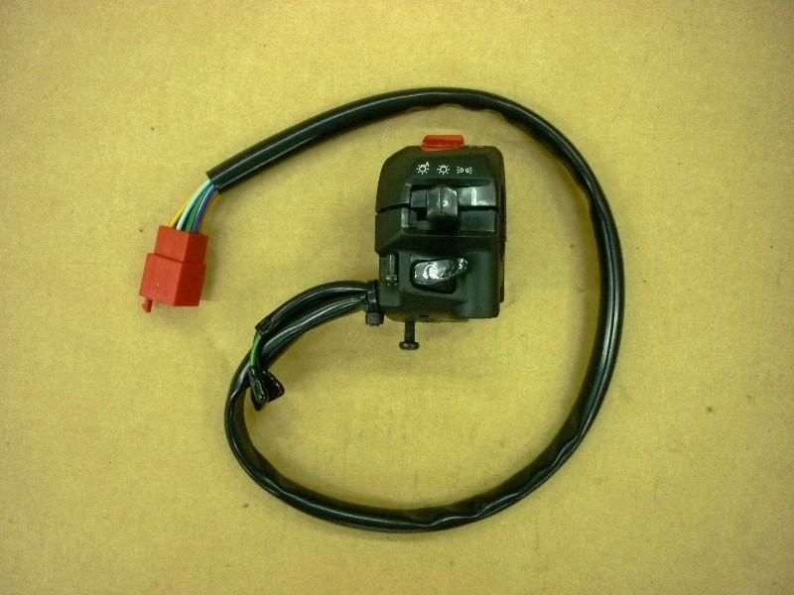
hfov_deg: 55.4
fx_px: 757
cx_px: 397
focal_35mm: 33
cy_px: 298
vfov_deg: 42.9
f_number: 2.8
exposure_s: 1/20
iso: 400
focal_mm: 5.5
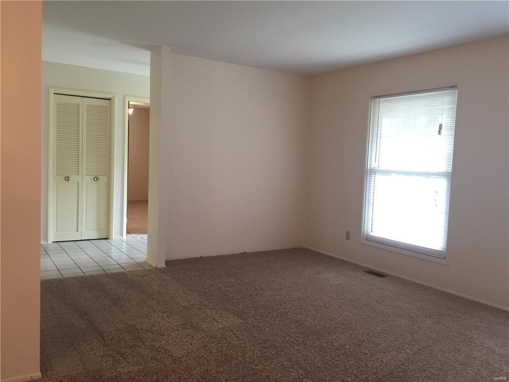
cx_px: 254
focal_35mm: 29
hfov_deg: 61.7
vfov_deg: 48.2
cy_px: 191
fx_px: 426
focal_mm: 4.15
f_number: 2.2
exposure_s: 1/30
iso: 64
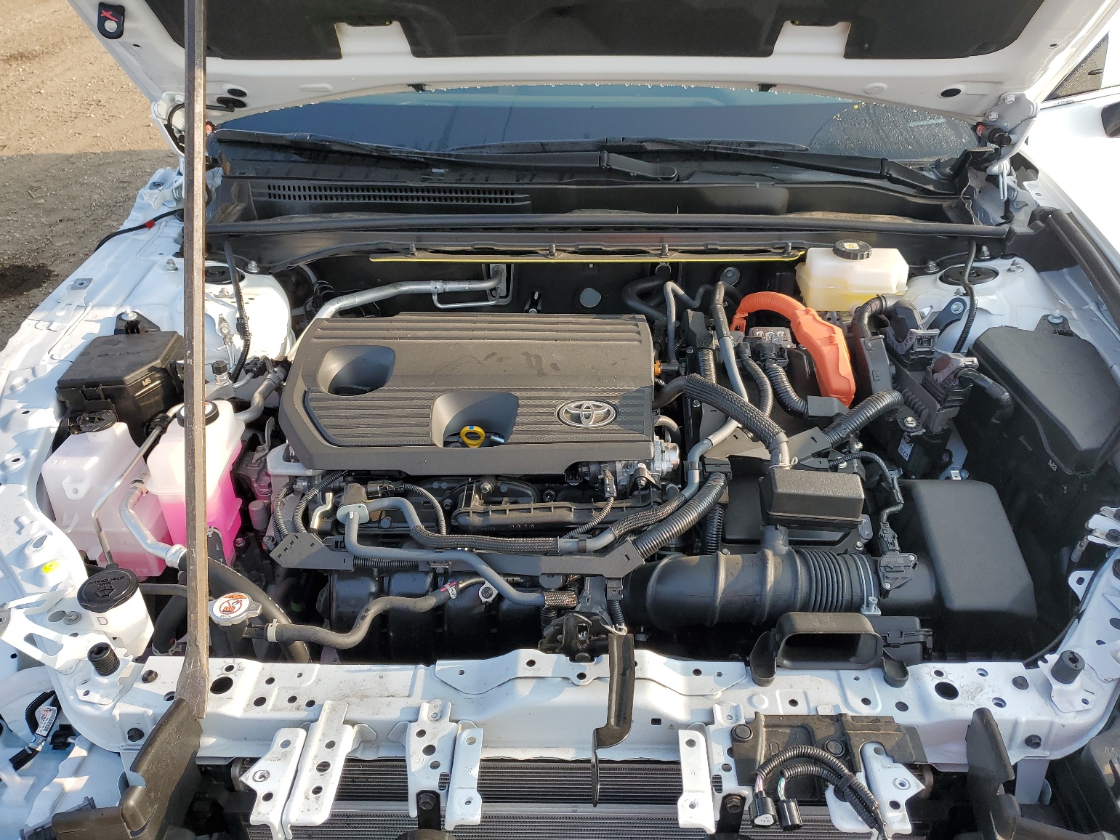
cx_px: 572
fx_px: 874
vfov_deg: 51.4
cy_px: 419
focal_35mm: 27
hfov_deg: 65.3
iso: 50
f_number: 1.5
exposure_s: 1/714
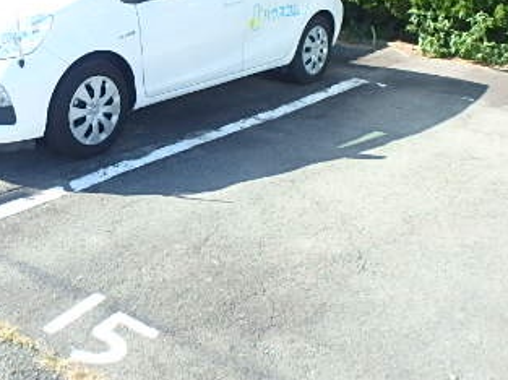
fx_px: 630
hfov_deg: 42.5
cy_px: 120
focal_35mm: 43
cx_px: 123
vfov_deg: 33.2
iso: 125
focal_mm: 3.7
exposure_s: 1/320
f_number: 3.5
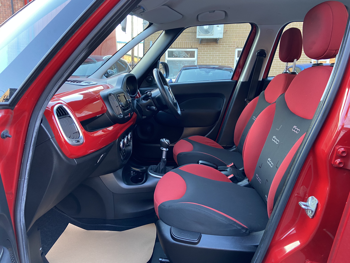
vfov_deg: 53.1
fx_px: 263
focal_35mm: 26
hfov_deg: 67.3
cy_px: 132
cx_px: 175
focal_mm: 4.25
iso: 125
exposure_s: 1/61
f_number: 1.8
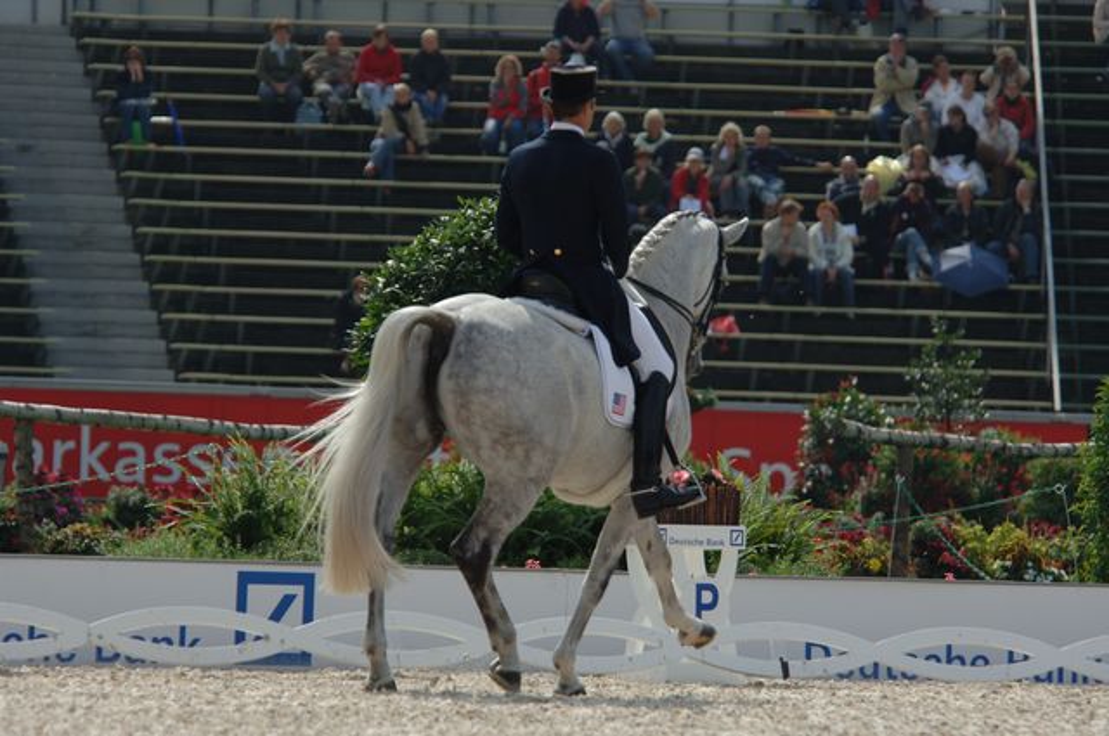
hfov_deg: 5.5
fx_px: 11537
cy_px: 368
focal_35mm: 375
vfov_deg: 3.7
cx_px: 554
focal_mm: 250
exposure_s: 1/1500
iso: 200
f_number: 5.3
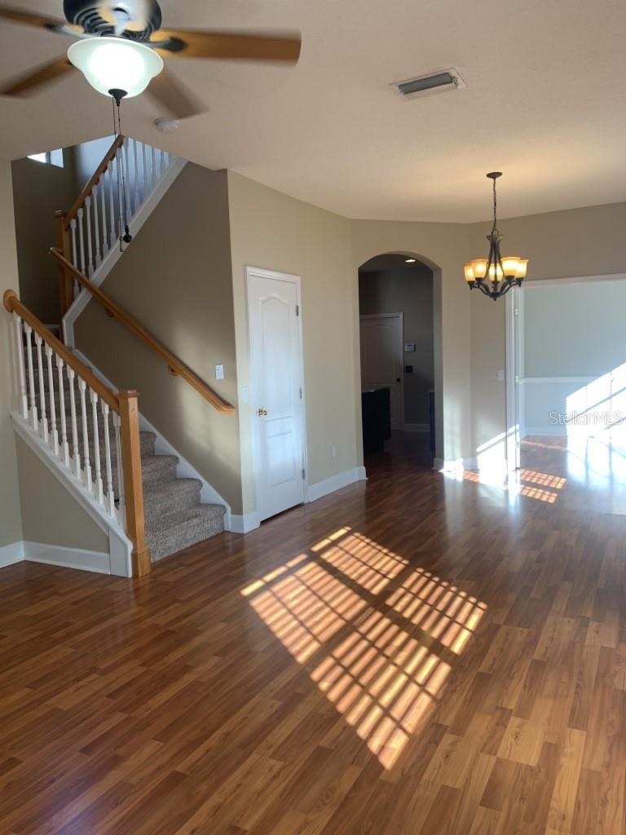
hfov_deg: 53.1
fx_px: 627
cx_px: 313
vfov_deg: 67.3
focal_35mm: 26
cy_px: 418
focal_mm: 4.25
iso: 40
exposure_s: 1/120
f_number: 1.8
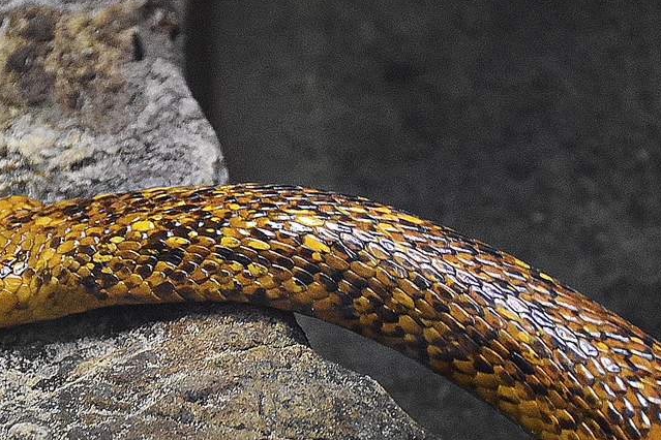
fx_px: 2736
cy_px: 265
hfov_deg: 13.8
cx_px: 277
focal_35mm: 149
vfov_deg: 9.2
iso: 4500
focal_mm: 62
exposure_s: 1/125
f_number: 5
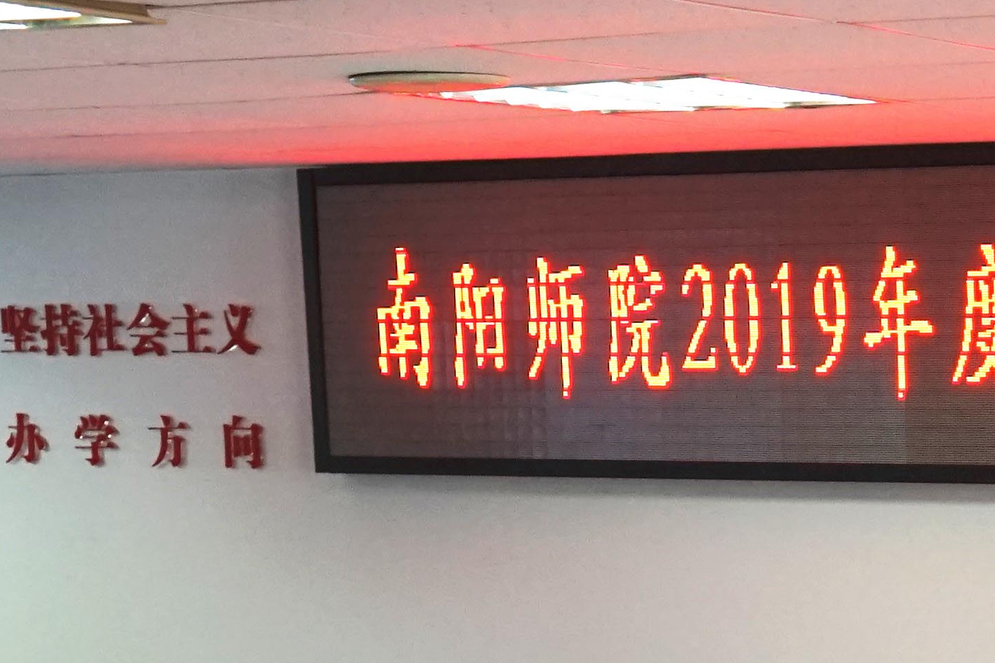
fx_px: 3233
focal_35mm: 117
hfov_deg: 16.9
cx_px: 1129
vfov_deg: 11.3
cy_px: 927
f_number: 4
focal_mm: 28
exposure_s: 1/160
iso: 1600
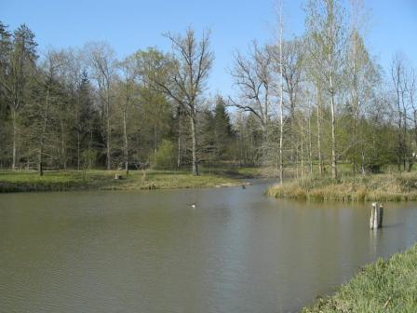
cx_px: 208
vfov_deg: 37.7
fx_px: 458
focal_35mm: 38
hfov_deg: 49.0
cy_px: 156
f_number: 4.4
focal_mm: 6.3
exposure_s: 1/400
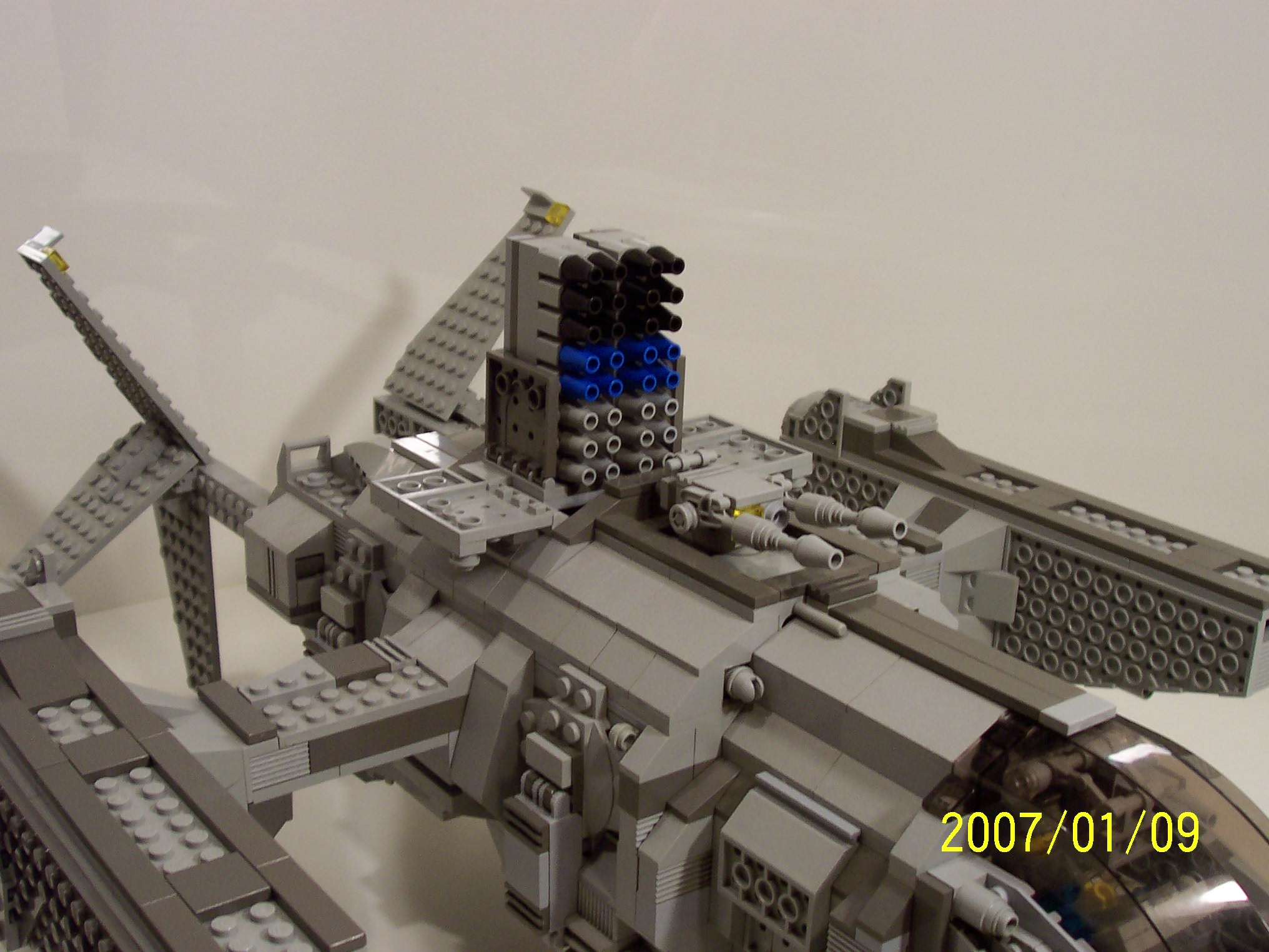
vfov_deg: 31.5
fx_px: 1686
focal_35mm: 46
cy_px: 476
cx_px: 634
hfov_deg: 41.2
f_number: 3
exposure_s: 1/45
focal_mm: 7
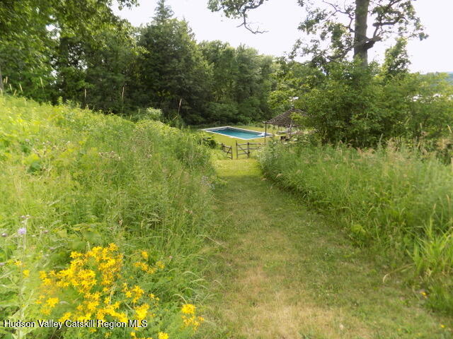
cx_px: 226
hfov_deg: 73.9
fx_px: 301
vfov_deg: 58.9
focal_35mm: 23
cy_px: 170
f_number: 3.1
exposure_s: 1/200
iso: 80
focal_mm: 4
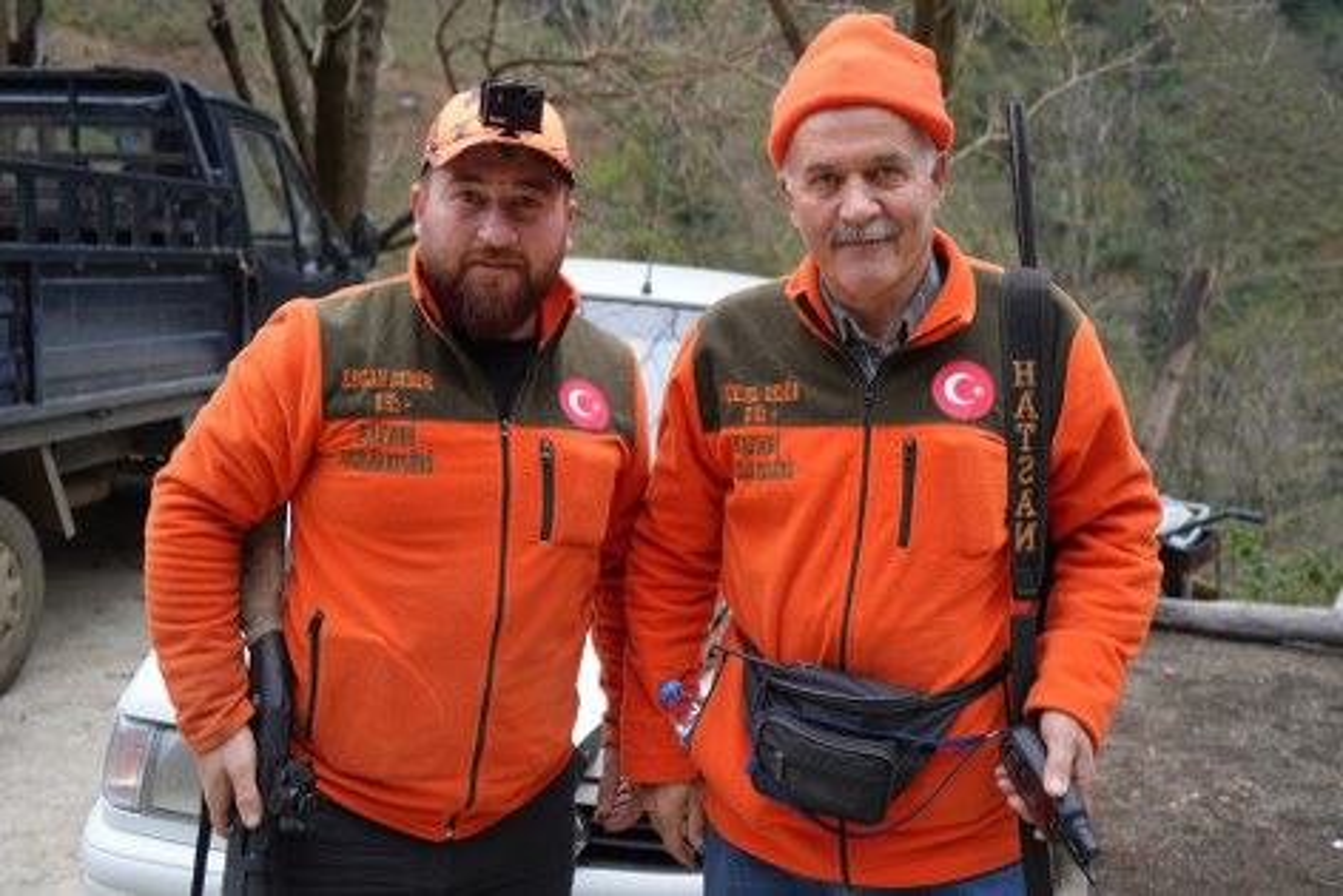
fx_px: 1269
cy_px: 448
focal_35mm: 34
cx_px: 672
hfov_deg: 55.8
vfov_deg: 38.9
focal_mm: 34
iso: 400
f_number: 4
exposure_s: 1/160
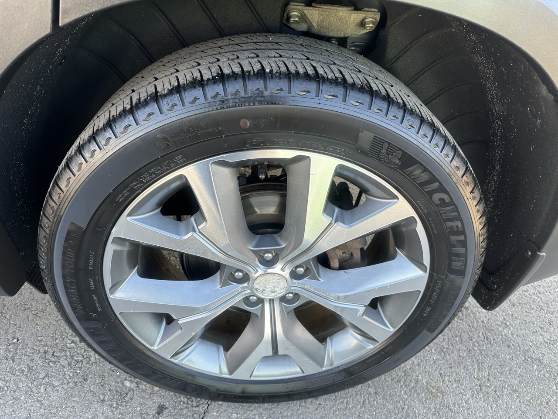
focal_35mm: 24
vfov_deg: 56.8
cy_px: 210
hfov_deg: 71.6
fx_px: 387
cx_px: 279
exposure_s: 1/121
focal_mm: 6.86
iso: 64
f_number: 1.78
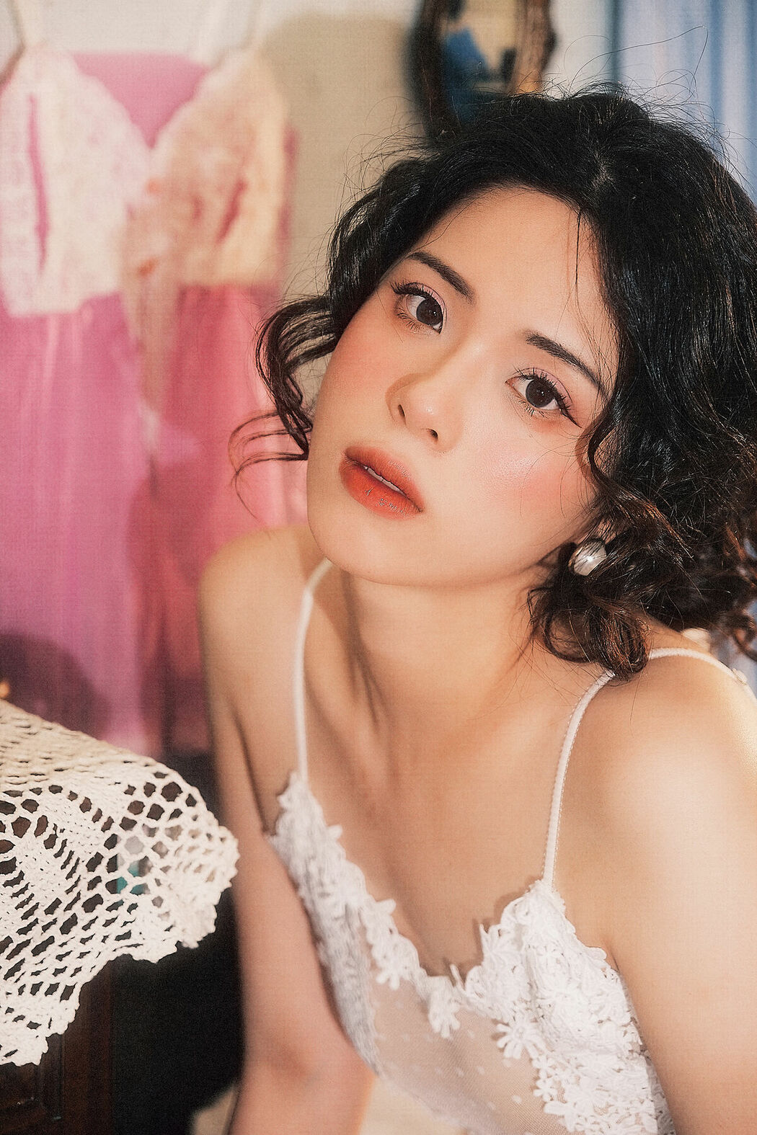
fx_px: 2618
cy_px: 568
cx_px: 378
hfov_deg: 16.5
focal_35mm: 83
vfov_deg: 24.5
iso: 160
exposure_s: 1/30
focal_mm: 55
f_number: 2.8
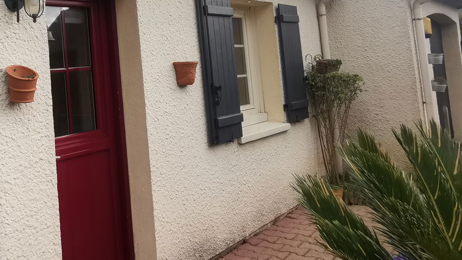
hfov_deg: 50.6
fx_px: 453
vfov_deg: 31.0
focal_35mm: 37
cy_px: 43
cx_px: 89
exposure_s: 1/1030
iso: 50
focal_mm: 2.35
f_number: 2.2
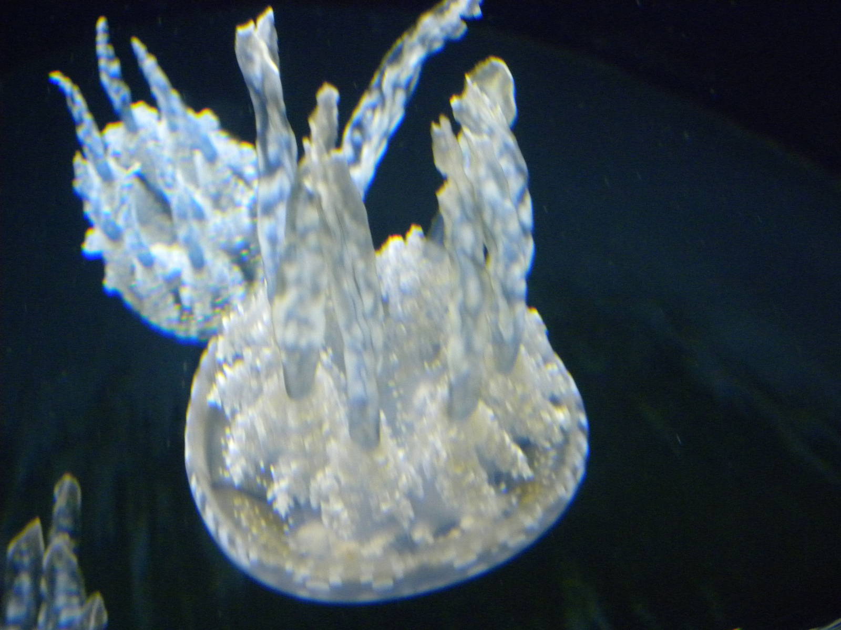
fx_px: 1118
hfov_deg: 41.2
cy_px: 315
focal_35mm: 46
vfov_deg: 31.5
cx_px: 420
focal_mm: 8.2
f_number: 3.2
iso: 400
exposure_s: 1/37.7
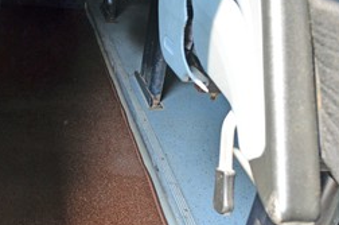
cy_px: 147
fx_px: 470
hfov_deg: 37.9
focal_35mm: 50
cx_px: 59
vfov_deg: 26.8
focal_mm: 20
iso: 400
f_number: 9.5
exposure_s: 1/30
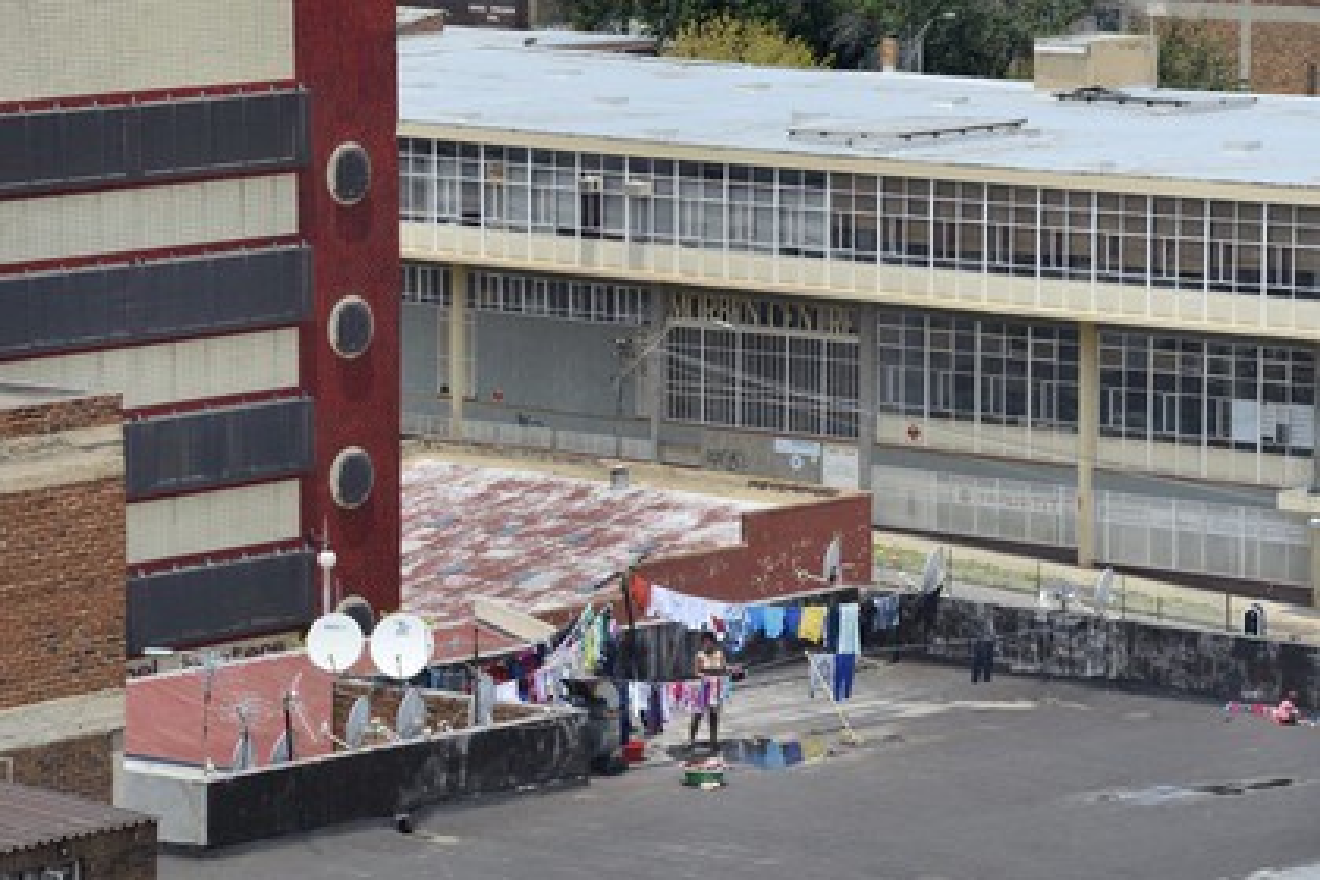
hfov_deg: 10.3
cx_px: 660
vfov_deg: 6.9
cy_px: 440
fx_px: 7333
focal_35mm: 200
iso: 200
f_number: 14
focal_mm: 200
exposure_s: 1/250
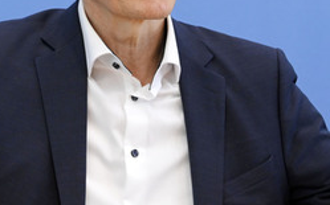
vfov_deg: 7.2
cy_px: 12
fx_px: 1626
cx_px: 173
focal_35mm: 181
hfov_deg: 11.6
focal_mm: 98
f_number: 5.6
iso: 4000
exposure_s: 1/800
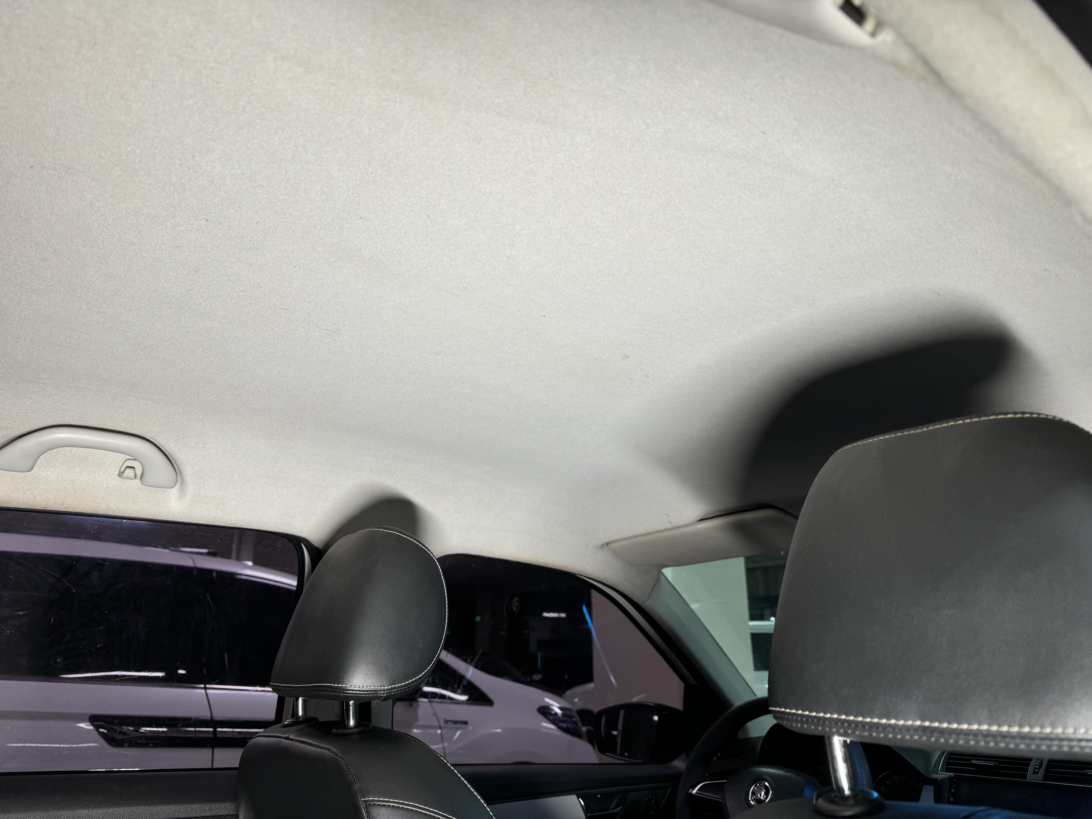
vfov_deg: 56.8
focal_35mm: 24
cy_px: 410
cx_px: 546
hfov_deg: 71.6
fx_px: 757
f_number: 1.78
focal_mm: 6.76
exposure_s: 1/117
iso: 100
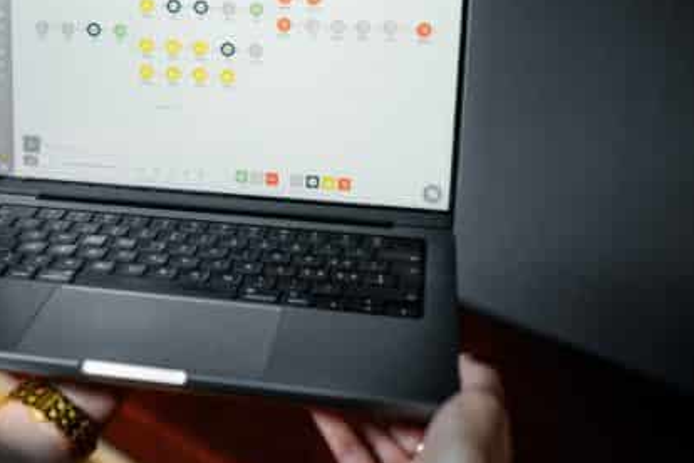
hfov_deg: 29.7
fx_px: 1253
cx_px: 75
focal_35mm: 65
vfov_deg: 20.7
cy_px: 101
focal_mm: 35
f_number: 2.2
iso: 2500
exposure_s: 1/200
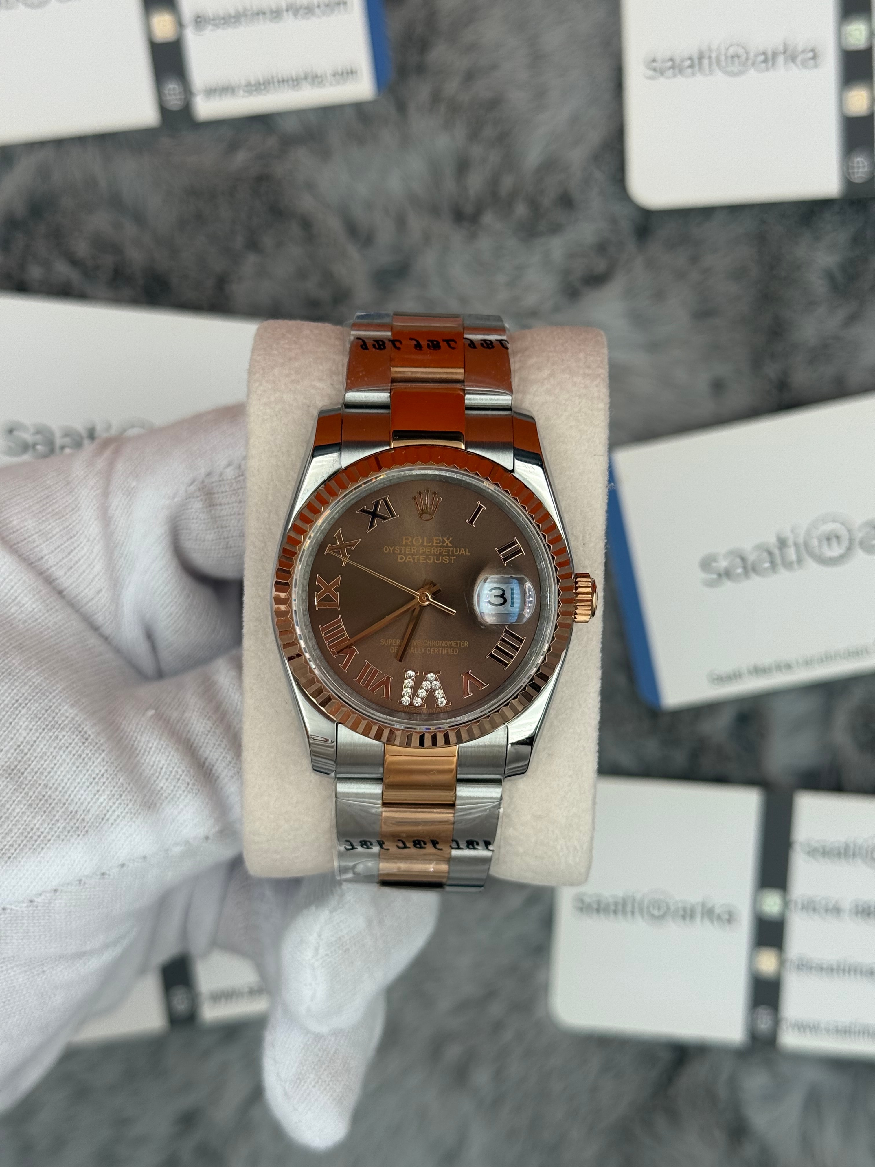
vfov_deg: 39.7
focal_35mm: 48
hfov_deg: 30.3
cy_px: 584
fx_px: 1618
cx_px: 438
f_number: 1.78
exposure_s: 1/885
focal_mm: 6.76
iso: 64
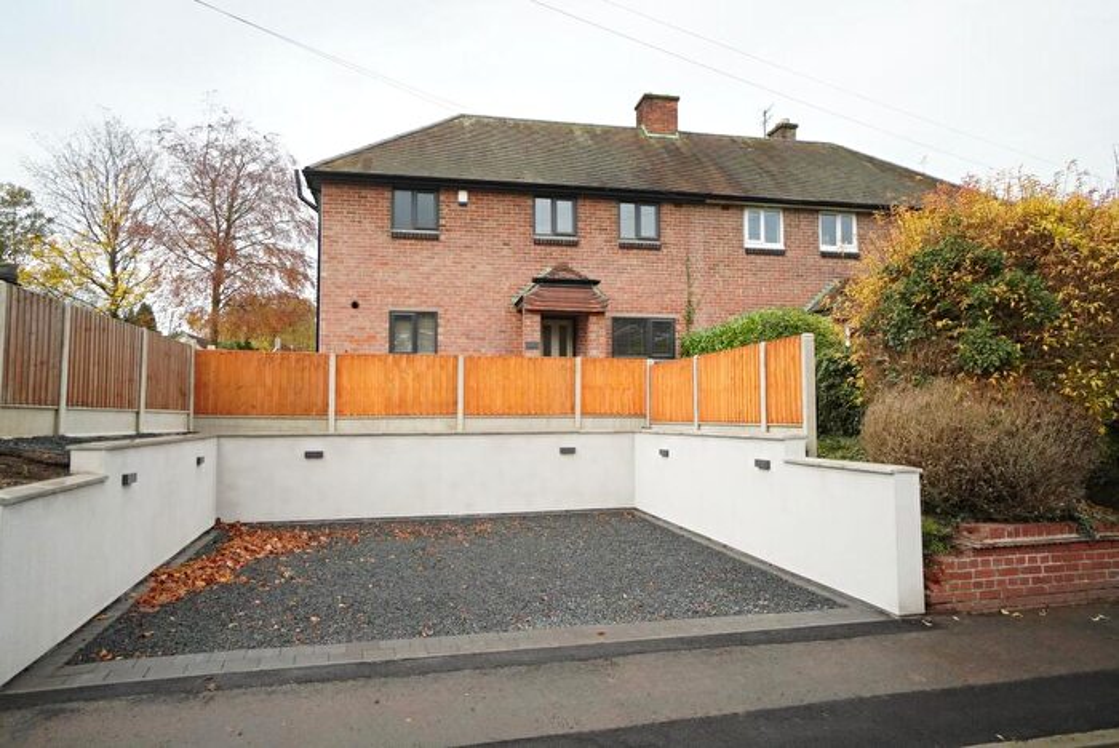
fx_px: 700
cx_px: 560
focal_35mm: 22
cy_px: 374
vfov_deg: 56.2
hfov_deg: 77.3
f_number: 4
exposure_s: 1/4000
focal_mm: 15
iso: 4000
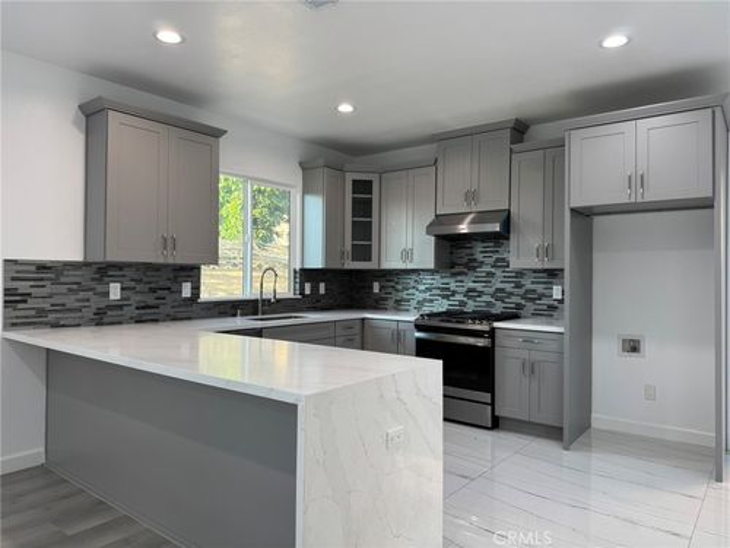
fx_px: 506
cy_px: 274
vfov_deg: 56.8
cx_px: 365
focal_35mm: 24
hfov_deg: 71.6
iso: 80
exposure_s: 1/120
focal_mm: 6.76
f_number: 1.78
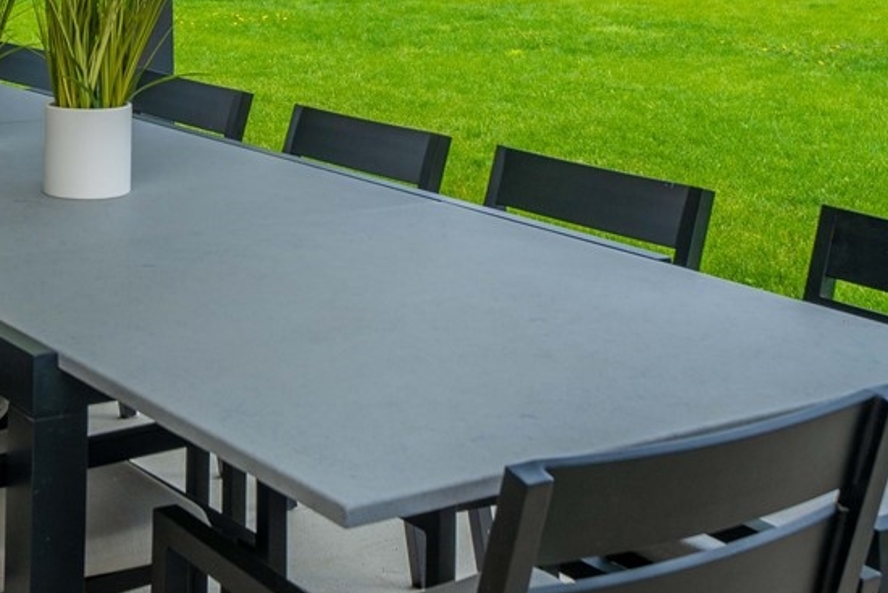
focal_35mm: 74
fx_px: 1826
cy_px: -137
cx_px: 246
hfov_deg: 27.0
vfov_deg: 17.5
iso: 125
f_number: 6.7
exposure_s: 1/200
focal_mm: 24
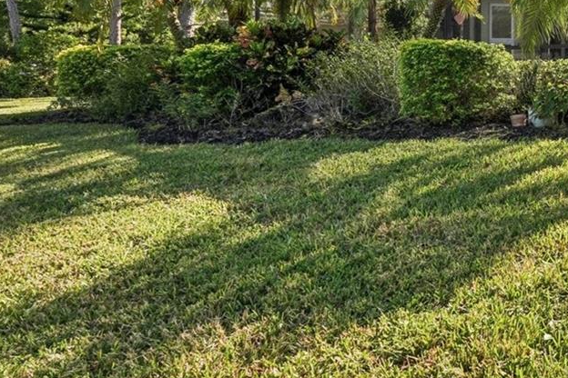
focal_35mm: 41
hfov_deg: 35.3
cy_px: 65
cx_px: 709
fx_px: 647
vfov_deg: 31.6
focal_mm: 16
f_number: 8
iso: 400
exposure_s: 1/640
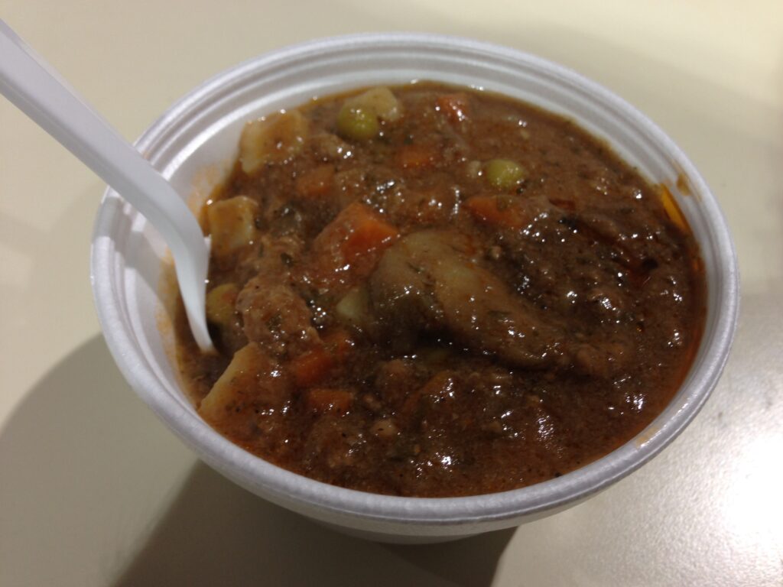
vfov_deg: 42.9
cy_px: 294
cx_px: 392
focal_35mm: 33
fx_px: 746
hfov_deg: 55.4
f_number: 2.4
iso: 50
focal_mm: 4.12
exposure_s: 1/24
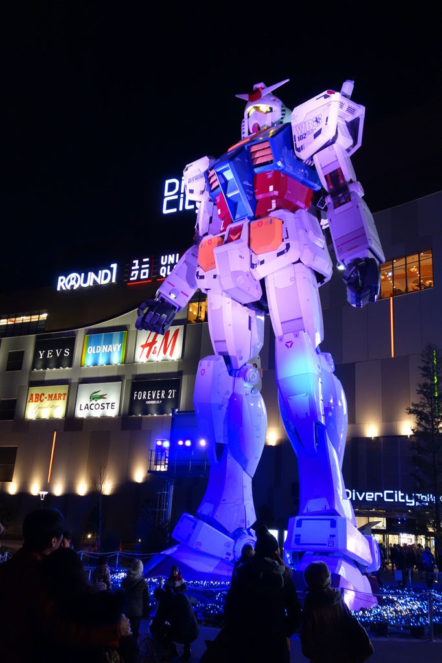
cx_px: 221
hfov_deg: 38.9
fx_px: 627
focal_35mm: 34
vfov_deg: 55.8
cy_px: 332
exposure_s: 1/40
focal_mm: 12.78
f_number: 2.8
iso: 640
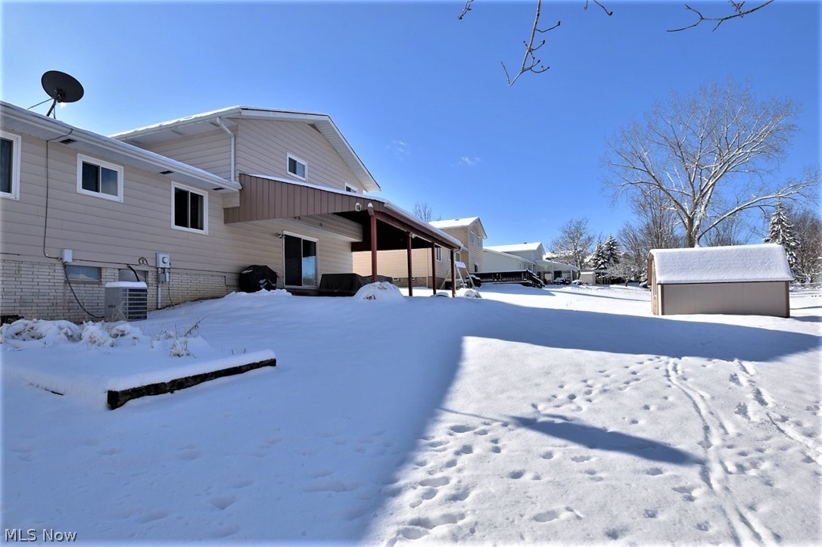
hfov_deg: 90.0
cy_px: 274
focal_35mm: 18
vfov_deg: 67.3
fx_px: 411
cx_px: 411
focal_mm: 12
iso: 140
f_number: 14
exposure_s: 1/320
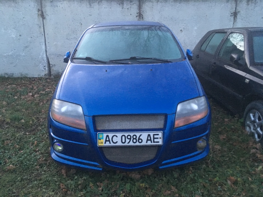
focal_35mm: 29
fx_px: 220
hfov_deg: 61.7
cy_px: 98
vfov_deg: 48.2
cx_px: 132
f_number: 2.2
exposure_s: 1/17
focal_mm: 4.15
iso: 500
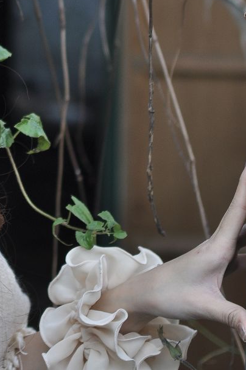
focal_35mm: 200
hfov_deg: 6.8
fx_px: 2057
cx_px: -35
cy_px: -47
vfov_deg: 10.2
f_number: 2.8
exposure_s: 1/400
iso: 250
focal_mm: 55
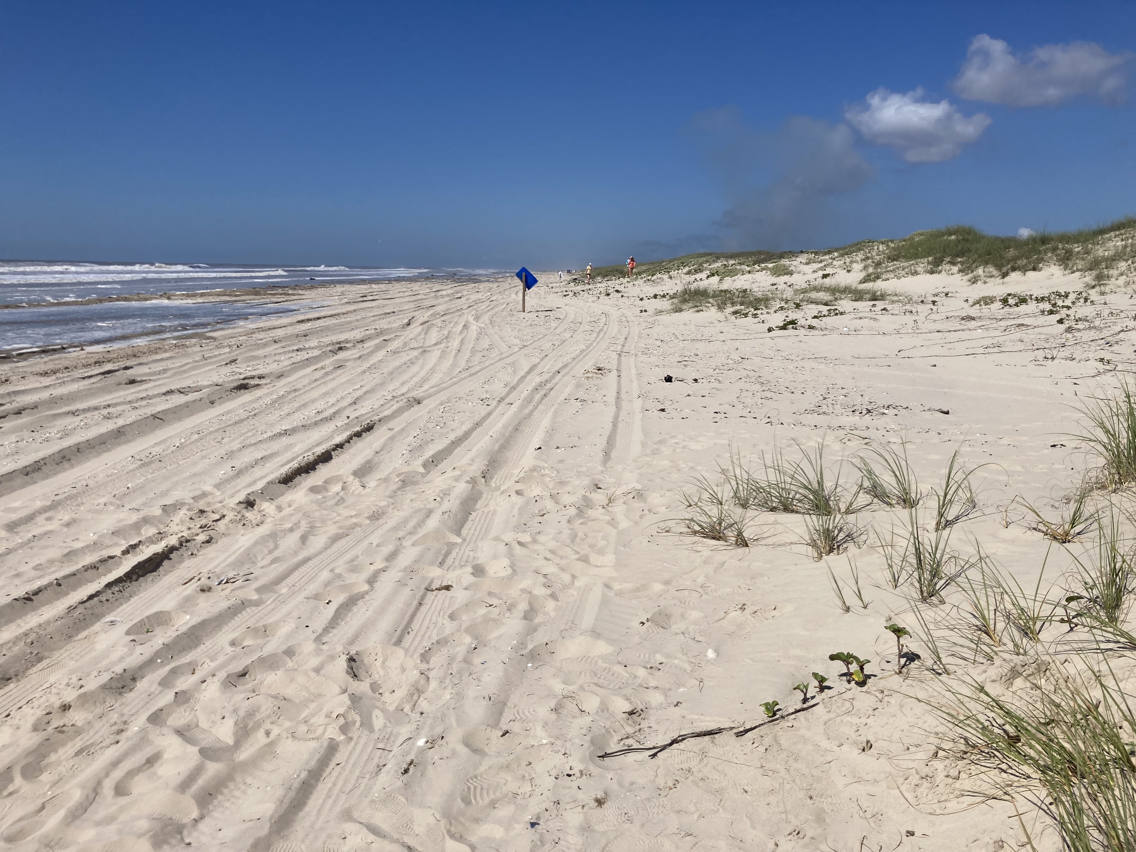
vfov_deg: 49.7
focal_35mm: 28
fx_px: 919
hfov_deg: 63.4
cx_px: 568
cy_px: 426
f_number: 1.8
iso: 25
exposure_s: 1/6897
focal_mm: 3.99
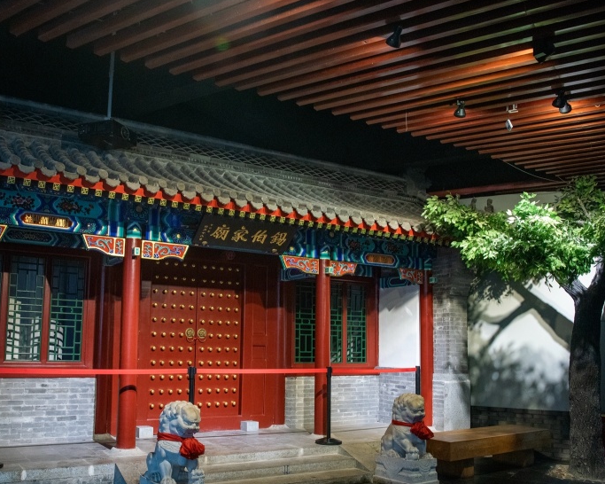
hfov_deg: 54.1
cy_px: 285
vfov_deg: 44.3
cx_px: 265
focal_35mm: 33
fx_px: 591
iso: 800
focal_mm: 24
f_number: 5.6
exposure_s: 1/60
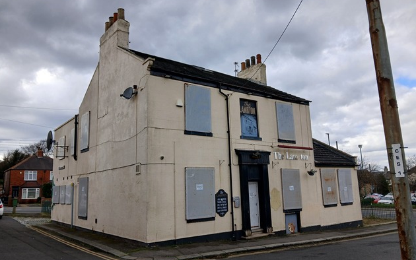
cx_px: 209
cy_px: 128
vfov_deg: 44.6
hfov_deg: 66.5
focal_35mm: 28
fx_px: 318
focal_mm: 3.98
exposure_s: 1/330
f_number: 1.8
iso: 20
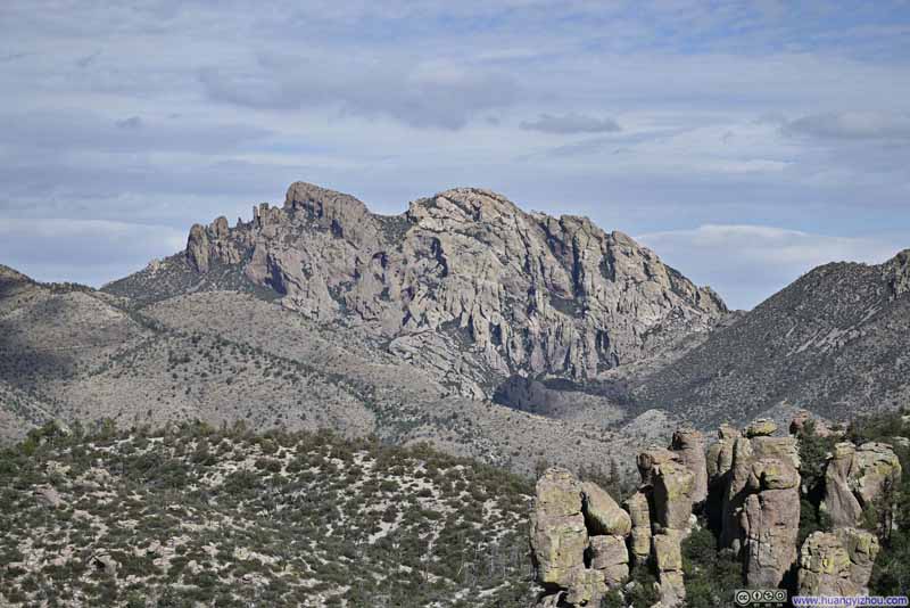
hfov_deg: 17.1
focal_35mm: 120
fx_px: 3034
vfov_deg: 11.4
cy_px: 304
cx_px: 455
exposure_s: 1/2500
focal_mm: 120
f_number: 5
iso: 100
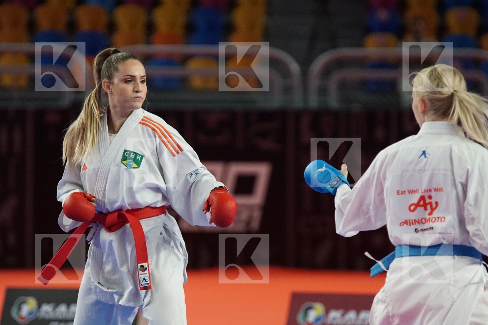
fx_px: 3253
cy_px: 162
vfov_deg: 5.7
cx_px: 244
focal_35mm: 240
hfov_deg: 8.6
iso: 3200
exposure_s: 1/2000
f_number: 2.8
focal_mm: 160
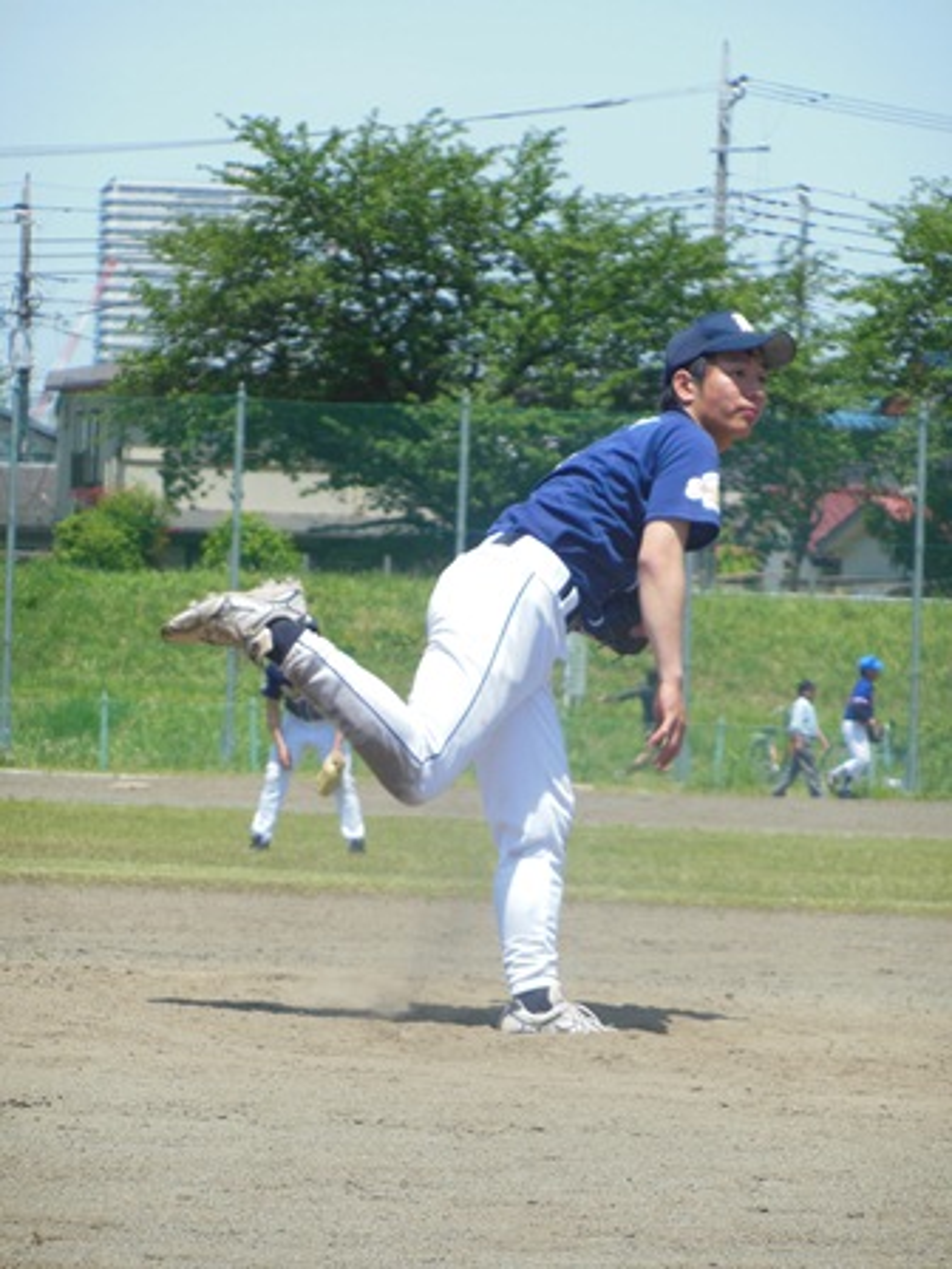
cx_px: 476
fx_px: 10781
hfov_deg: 5.1
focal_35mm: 294
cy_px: 634
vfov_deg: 6.7
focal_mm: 52.5
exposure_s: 1/320
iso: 125
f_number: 5.8
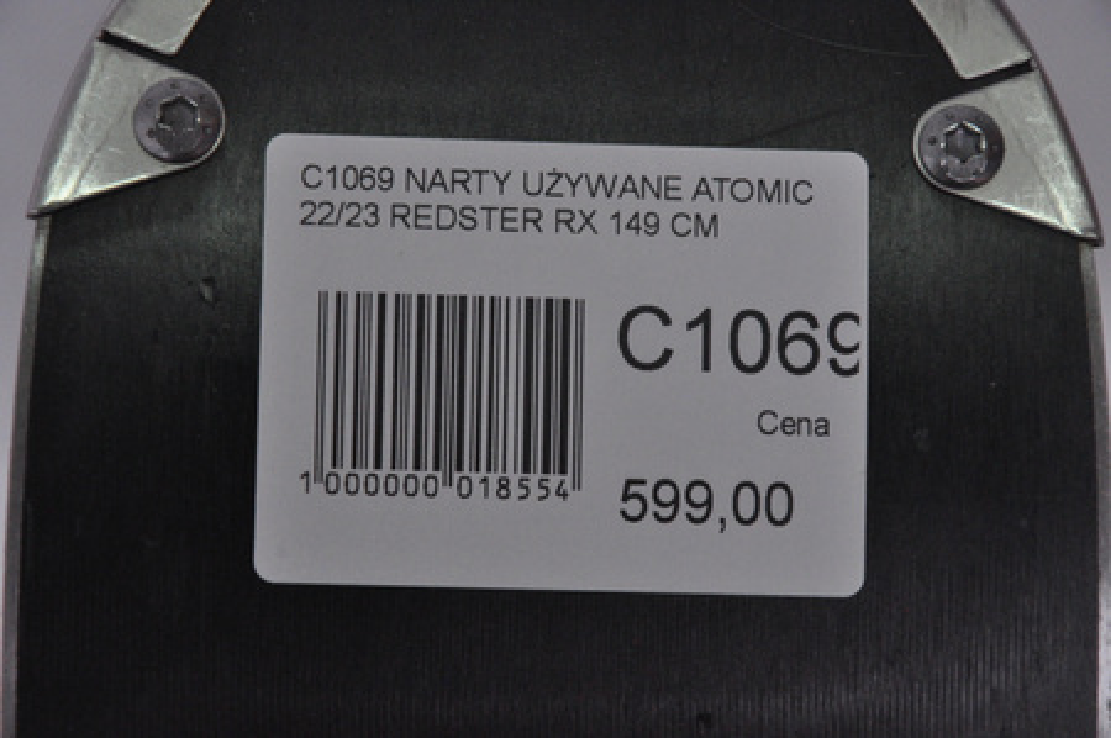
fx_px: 4855
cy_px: 369
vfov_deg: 8.7
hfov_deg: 13.1
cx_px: 556
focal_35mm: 158
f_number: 9.5
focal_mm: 105
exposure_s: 1/125
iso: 3200
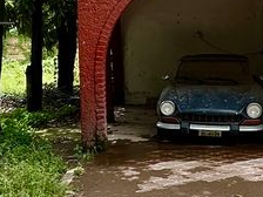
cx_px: 107
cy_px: 82
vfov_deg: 19.6
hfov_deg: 25.9
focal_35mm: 75
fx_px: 570
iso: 40
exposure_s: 1/651
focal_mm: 2.22
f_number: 2.2
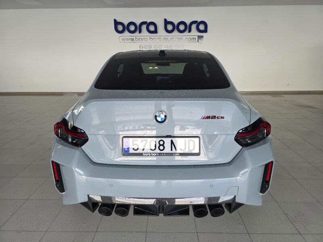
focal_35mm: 23
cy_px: 121
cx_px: 162
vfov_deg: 58.9
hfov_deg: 73.9
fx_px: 215
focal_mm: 6.3
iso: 160
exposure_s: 1/100
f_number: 1.7
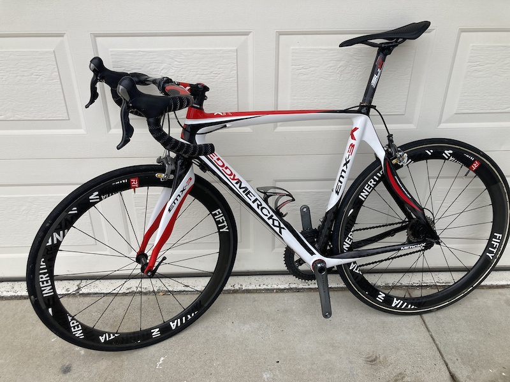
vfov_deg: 49.7
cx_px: 255
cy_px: 191
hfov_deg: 63.4
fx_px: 413
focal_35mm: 28
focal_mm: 3.99
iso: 20
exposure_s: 1/457
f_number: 1.8
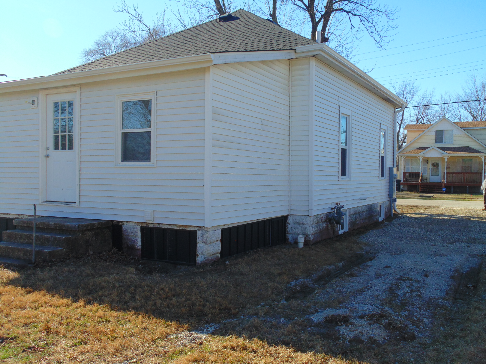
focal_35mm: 34
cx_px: 243
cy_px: 182
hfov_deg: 54.0
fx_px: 477
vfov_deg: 41.8
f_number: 3.4
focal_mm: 6.2
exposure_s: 1/500
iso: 80
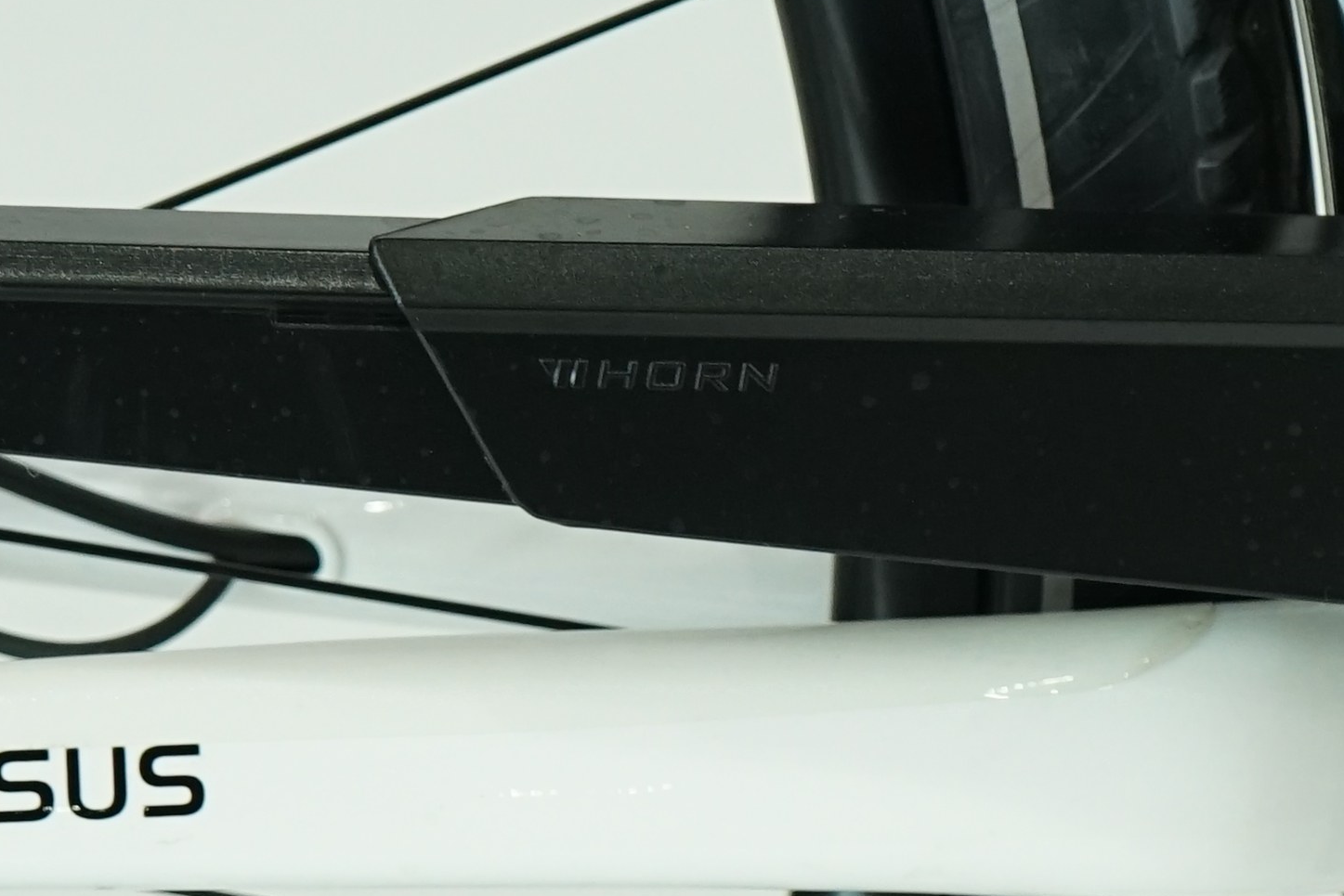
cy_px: 855
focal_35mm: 170
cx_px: 984
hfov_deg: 12.1
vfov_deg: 8.0
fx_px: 6347
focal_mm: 41
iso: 1000
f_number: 5
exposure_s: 1/200
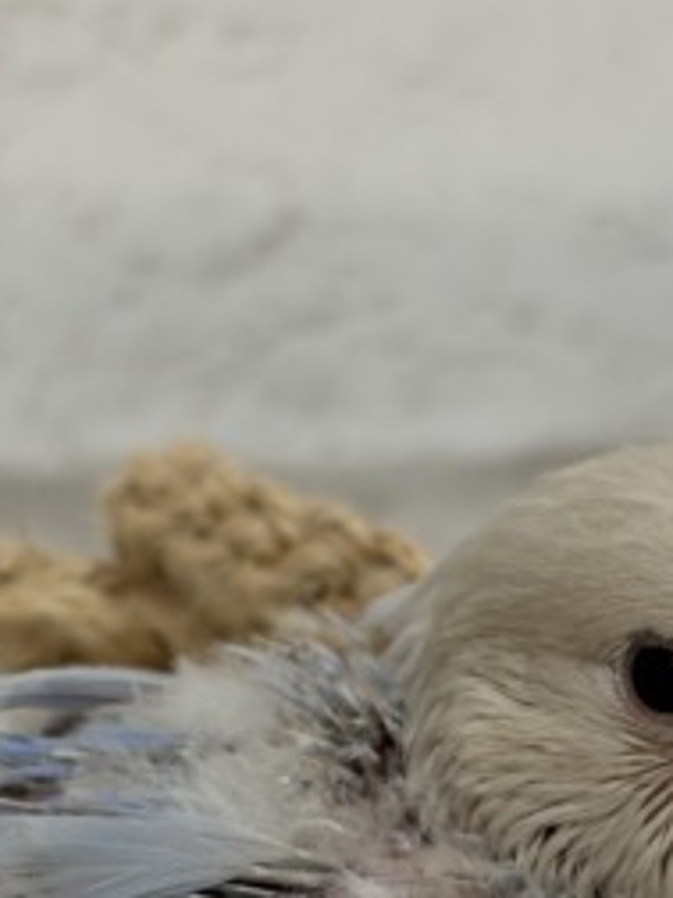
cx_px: 231
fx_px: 3422
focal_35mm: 132
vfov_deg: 14.8
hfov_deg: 11.2
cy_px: 812
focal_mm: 5.96
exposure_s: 1/100
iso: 80
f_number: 1.6
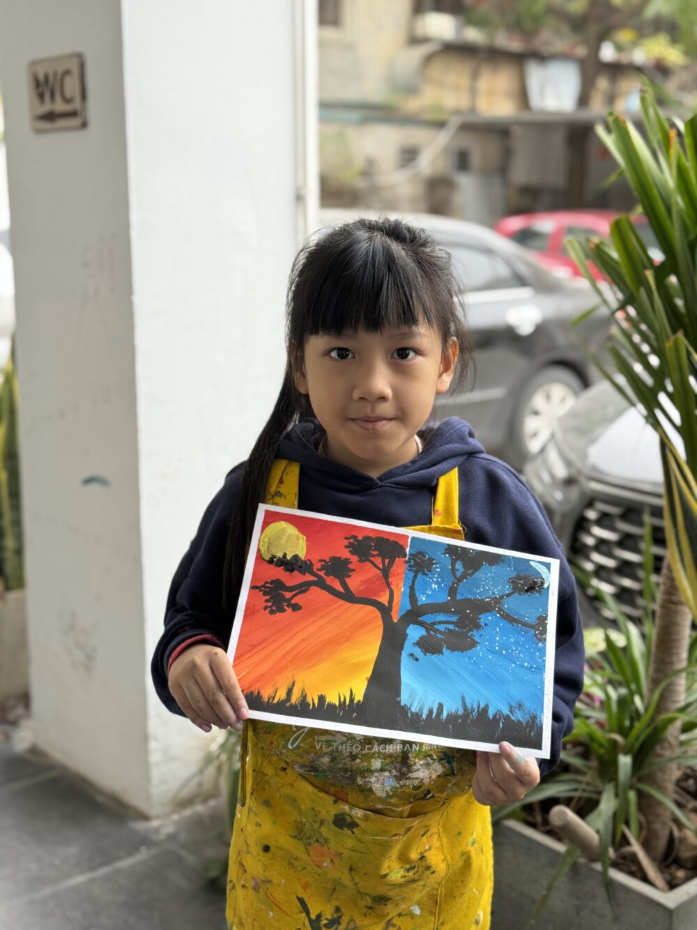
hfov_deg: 30.3
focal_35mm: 48
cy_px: 465
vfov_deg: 39.7
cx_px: 348
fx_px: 1288
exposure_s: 1/159
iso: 64
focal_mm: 6.76
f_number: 1.78
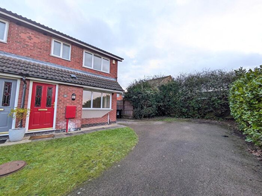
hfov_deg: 102.1
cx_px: 131
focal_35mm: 14
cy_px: 98
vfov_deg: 85.7
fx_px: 106
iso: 70
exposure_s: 1/100
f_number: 2.2
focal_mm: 1.83
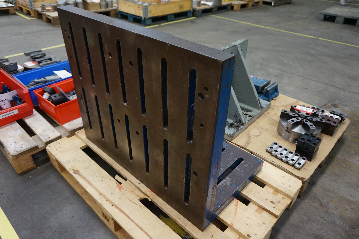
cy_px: 120
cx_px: 180
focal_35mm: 26
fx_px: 254
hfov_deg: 70.4
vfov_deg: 50.4
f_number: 3.5
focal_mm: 17
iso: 1600
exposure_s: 1/160
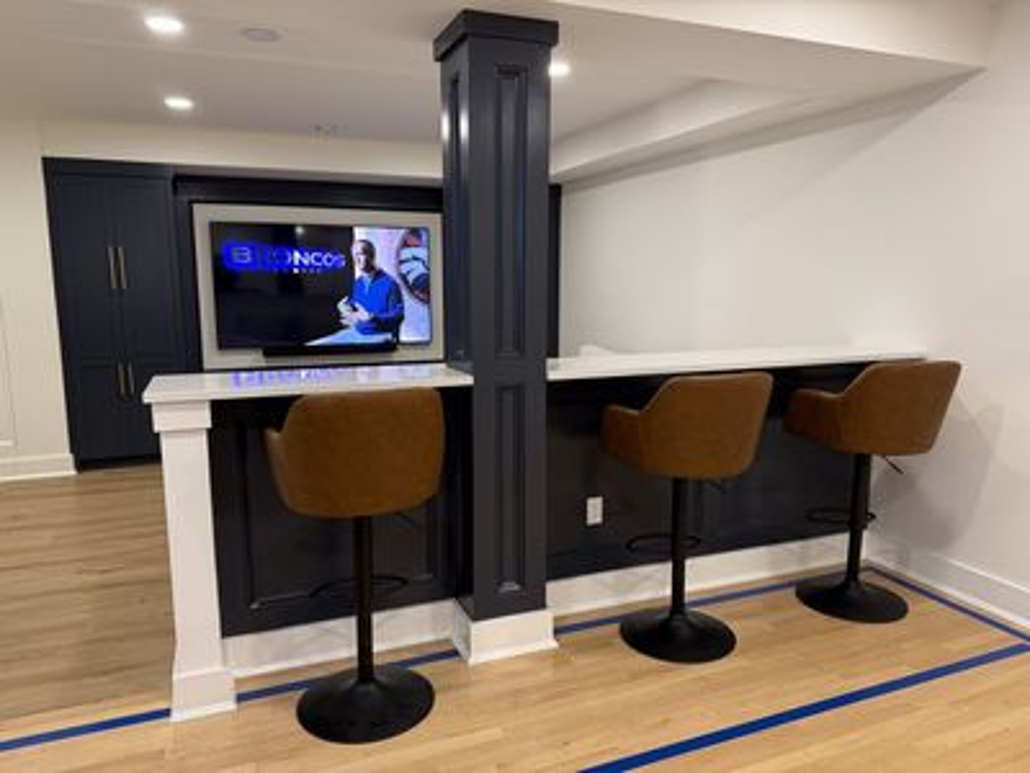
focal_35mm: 24
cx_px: 515
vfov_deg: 56.8
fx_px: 714
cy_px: 386
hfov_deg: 71.6
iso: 125
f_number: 1.78
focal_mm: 6.76
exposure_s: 1/60
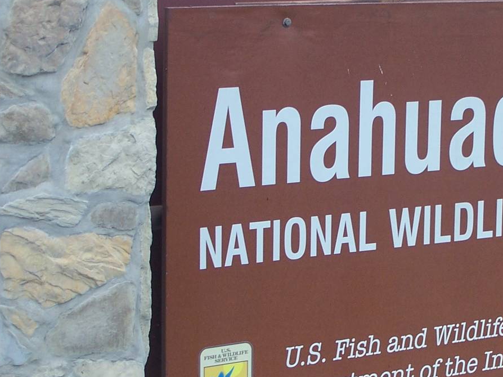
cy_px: 266
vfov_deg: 9.6
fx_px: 2237
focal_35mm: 154
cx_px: 442
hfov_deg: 12.7
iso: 80
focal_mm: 14.7
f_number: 3.4
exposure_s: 1/180
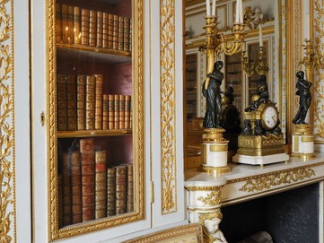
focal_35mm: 38
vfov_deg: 37.7
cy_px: 123
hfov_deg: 48.8
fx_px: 356
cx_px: 187
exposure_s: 10
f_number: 13
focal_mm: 34
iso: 200
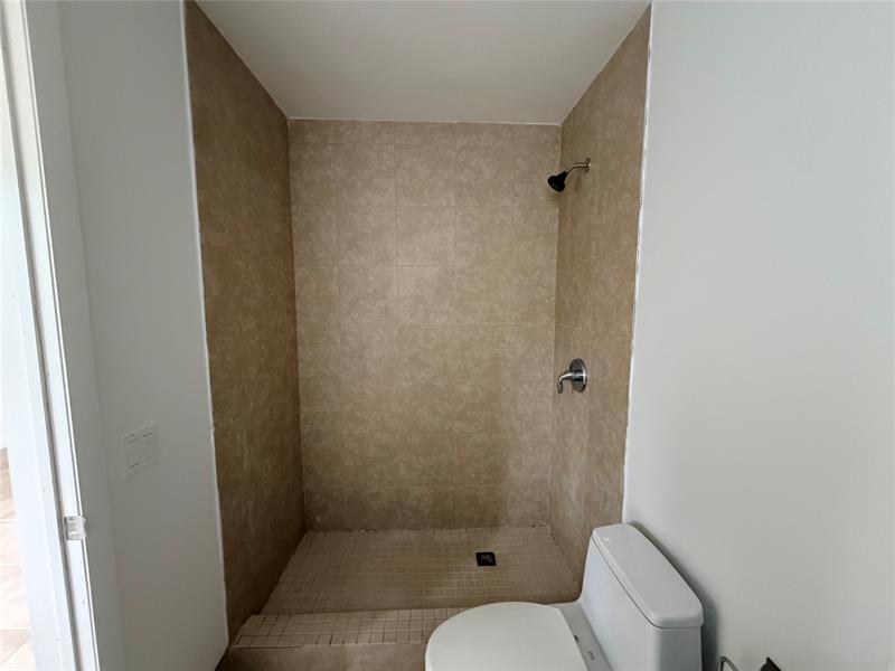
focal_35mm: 14
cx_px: 448
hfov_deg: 102.1
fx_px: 362
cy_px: 336
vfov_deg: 85.7
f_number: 2.2
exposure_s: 1/60
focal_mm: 2.22
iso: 800
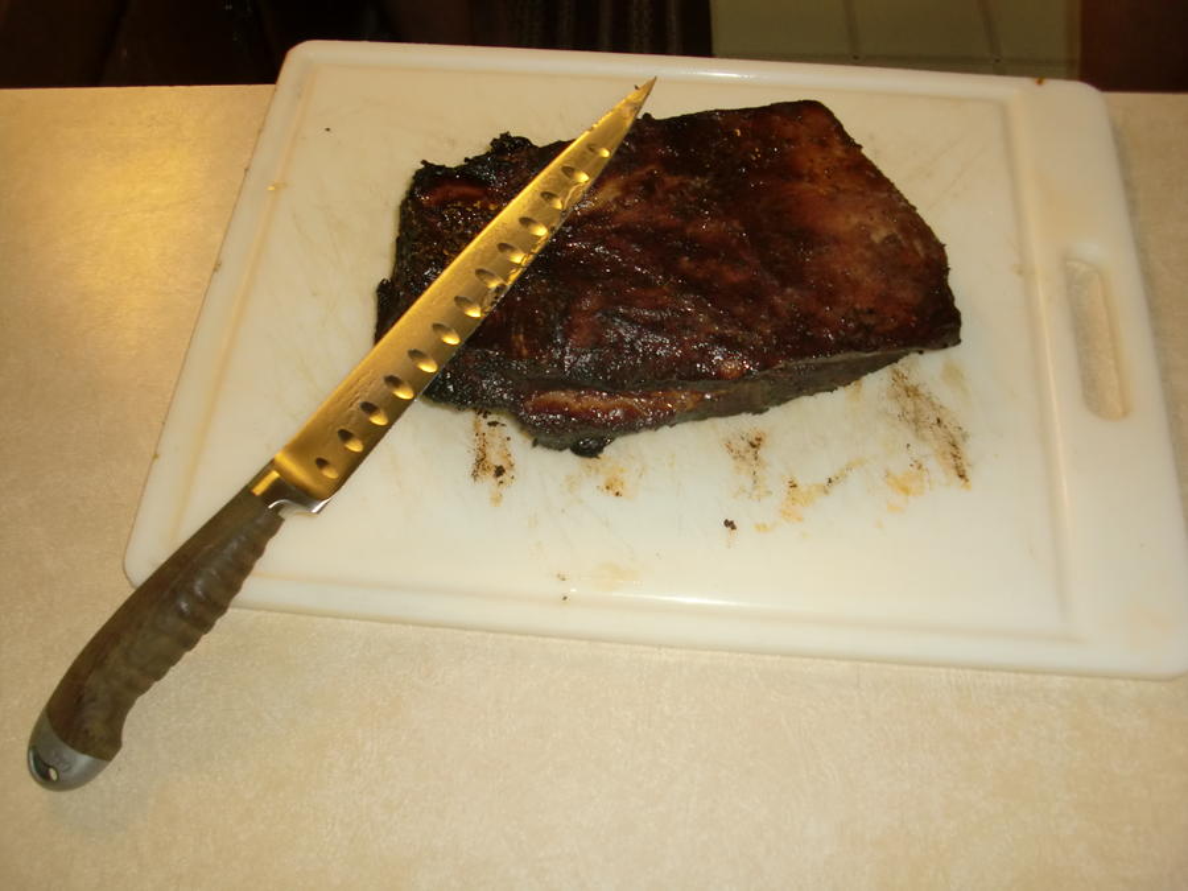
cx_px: 594
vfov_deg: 39.7
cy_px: 446
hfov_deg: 51.4
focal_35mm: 36
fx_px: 1235
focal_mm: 6.3
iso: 200
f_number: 2.8
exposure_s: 1/60
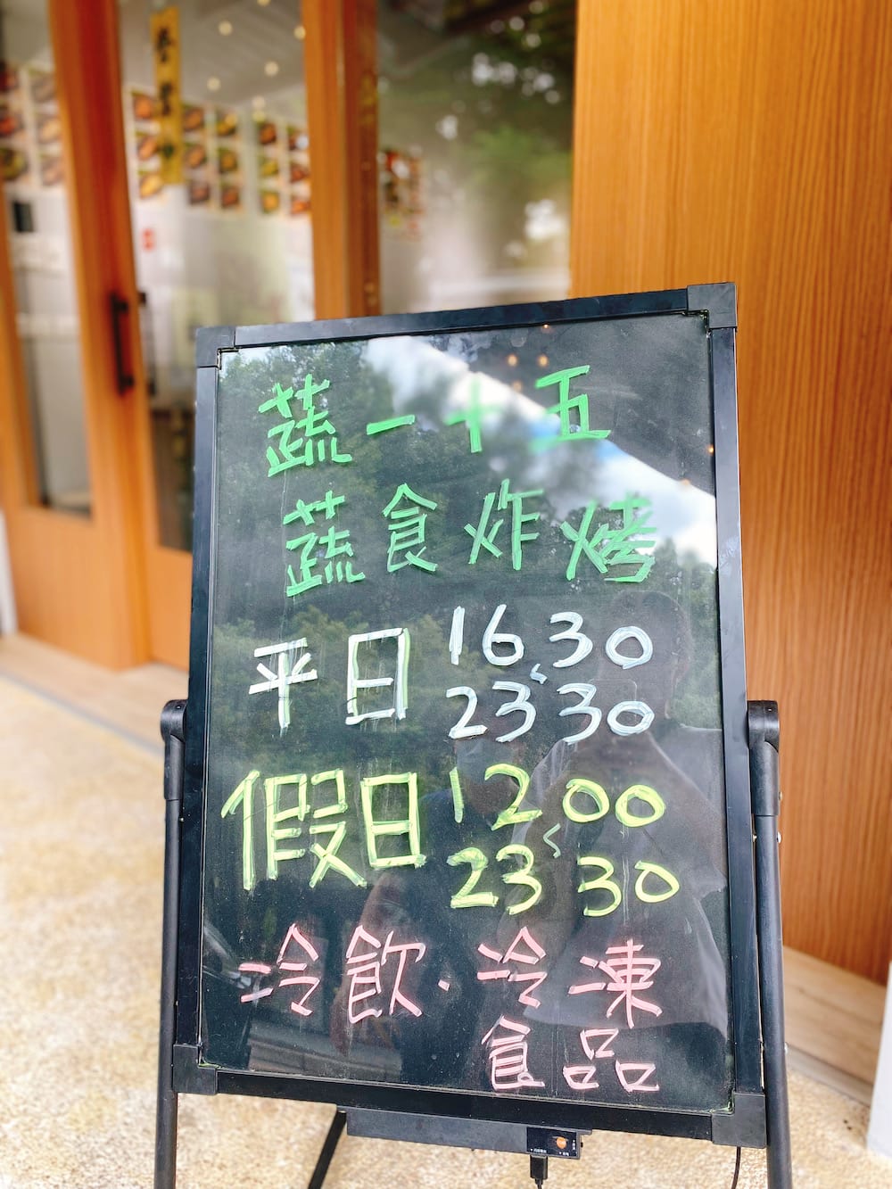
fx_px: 893
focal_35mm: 26
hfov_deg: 53.1
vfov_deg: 67.3
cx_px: 446
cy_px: 594
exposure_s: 1/120
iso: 32
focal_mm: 4.25
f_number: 1.8
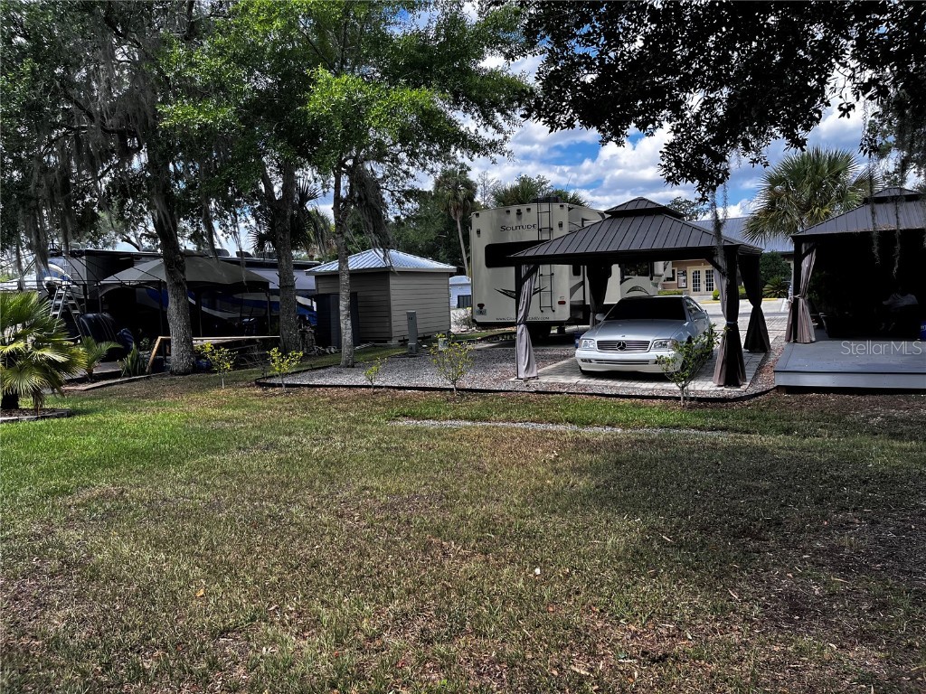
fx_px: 696
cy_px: 347
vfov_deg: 53.1
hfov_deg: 67.3
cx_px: 463
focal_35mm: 26
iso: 50
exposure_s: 1/1086
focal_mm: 5.1
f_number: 1.6
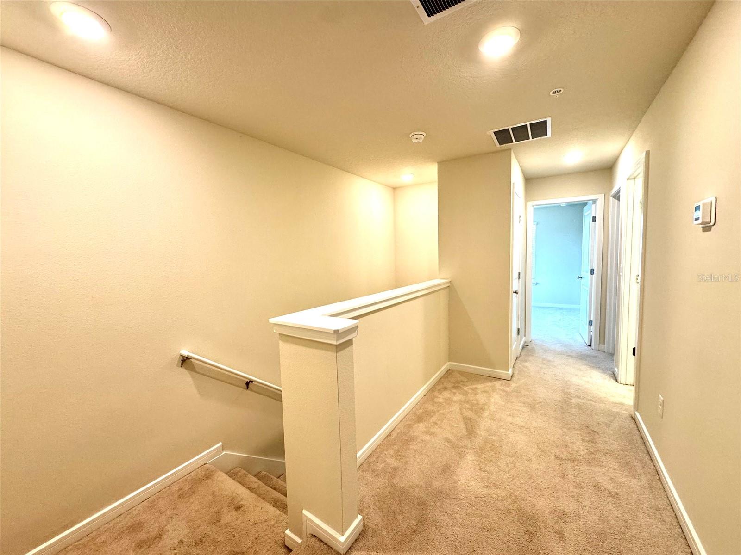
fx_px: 300
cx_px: 370
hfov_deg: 102.1
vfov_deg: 85.7
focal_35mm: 14
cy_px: 278
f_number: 2.2
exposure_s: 1/120
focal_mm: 2.22
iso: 200
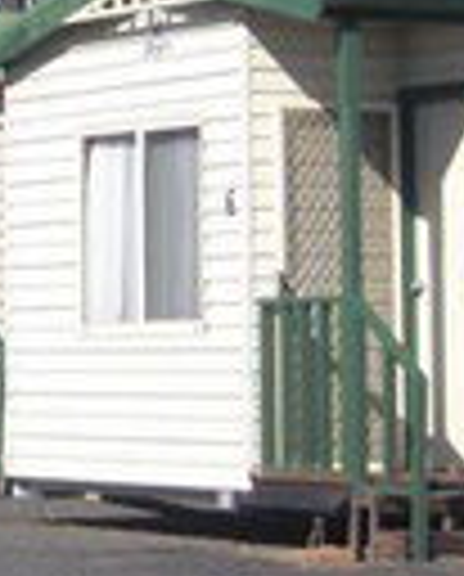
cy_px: -207
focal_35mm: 248
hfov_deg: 6.2
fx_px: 4242
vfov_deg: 7.7
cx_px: -275
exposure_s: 1/209
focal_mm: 11.02
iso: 64
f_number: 7.3
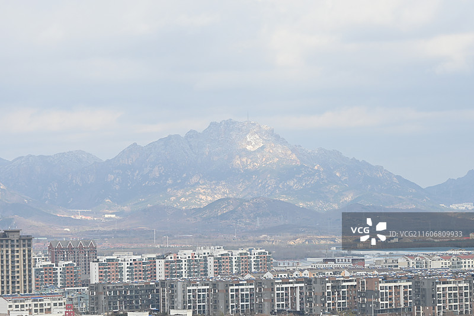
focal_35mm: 180
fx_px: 2369
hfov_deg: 11.4
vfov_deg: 7.6
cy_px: 158
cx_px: 237
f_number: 8
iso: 64
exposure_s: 1/100
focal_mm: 120
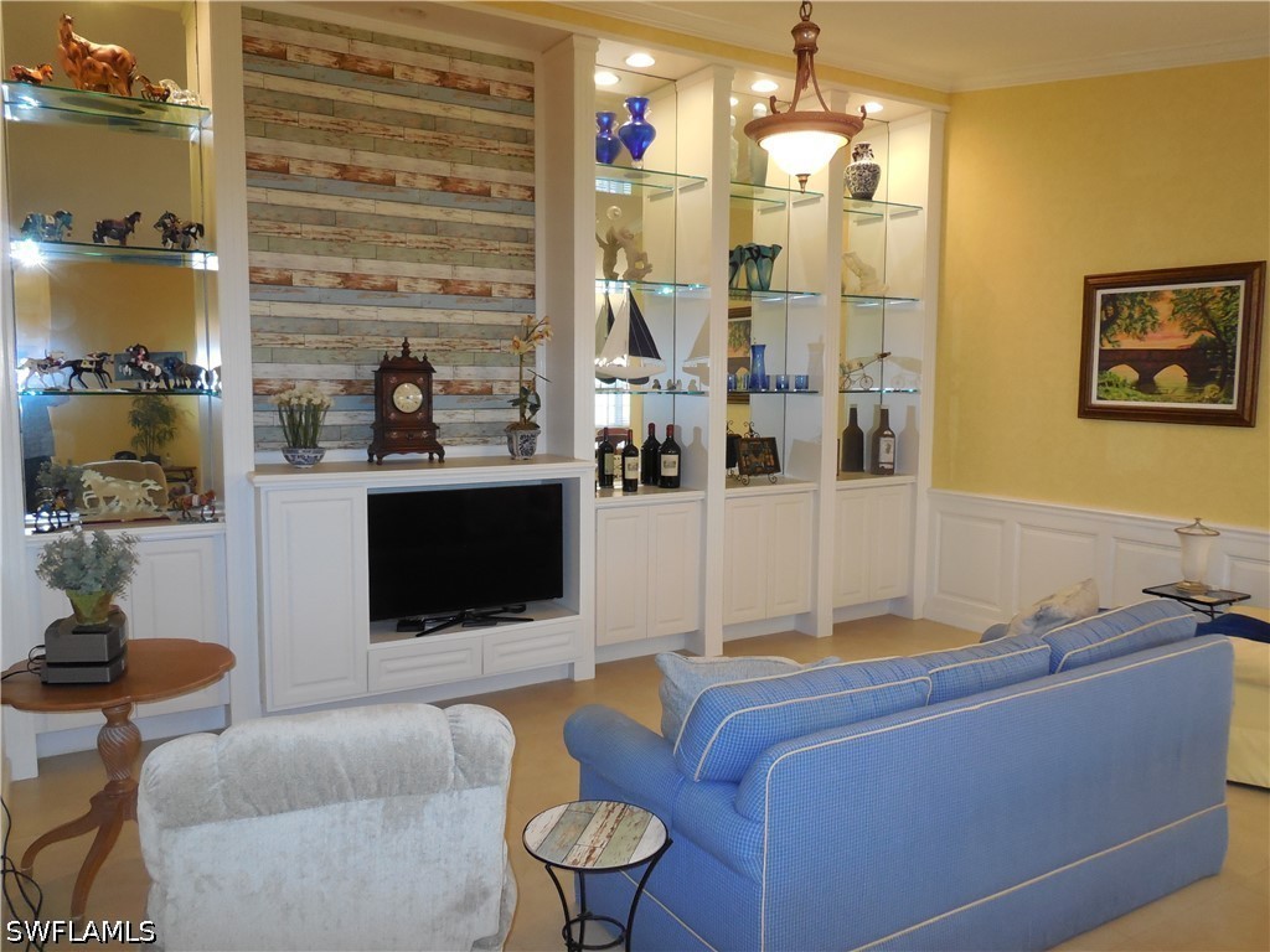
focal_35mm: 25
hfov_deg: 69.4
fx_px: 917
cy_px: 476
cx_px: 635
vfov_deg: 54.9
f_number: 3.1
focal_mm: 4.5
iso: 320
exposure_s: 1/25
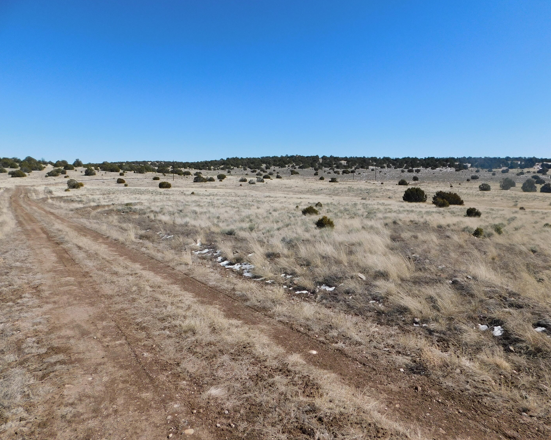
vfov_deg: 58.8
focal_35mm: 24
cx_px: 287
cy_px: 220
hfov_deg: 70.3
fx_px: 391
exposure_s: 1/640
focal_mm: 4
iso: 125
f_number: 6
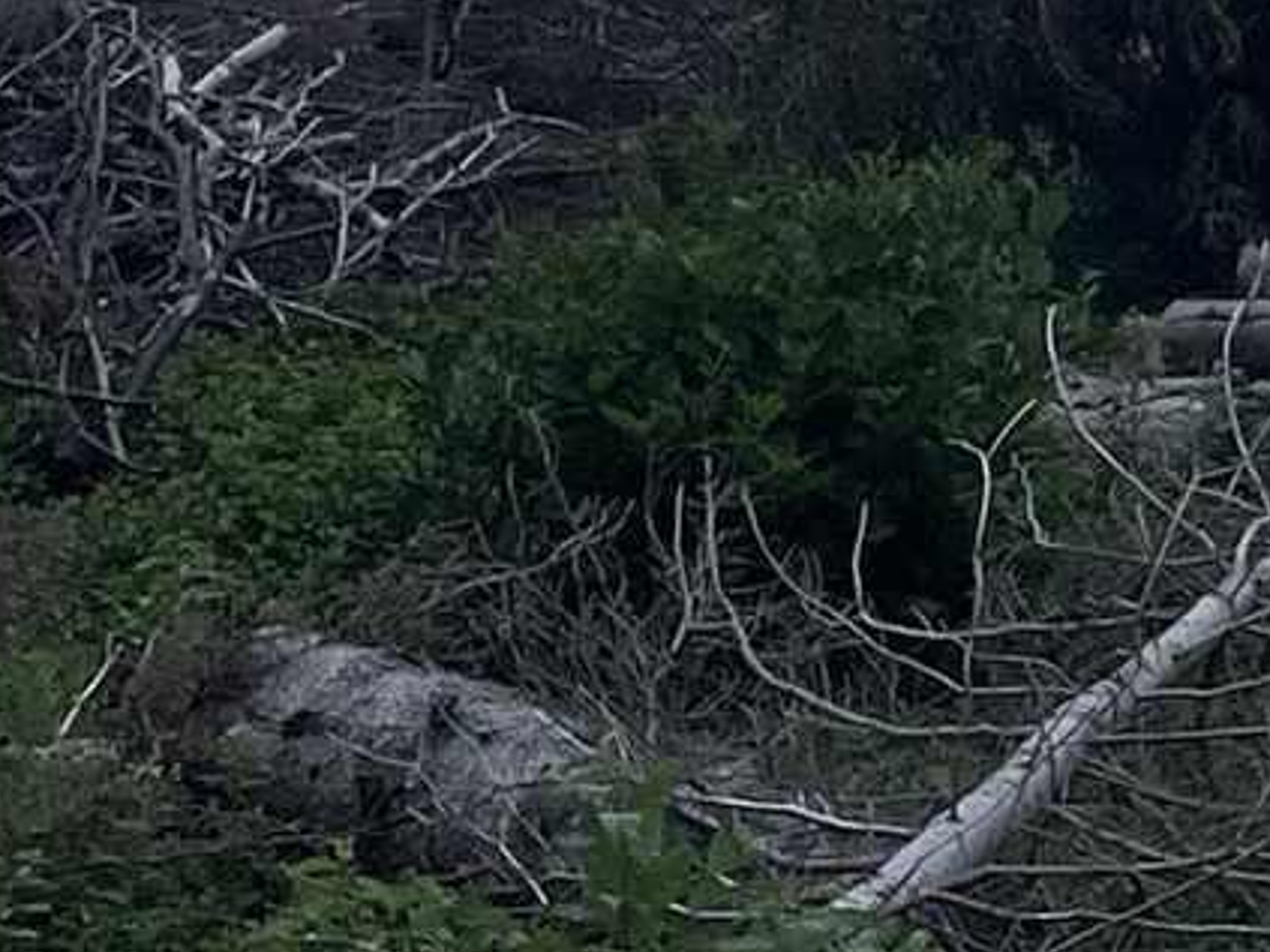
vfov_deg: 7.4
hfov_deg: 9.9
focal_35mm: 189
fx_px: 6932
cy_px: -1258
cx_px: 2270
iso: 32
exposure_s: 1/1261
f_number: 1.6
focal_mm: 4.2
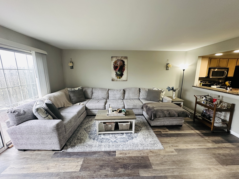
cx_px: 120
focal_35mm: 14
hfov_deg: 102.1
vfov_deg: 85.7
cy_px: 90
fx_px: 97
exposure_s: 1/60
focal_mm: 2.22
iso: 320
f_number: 2.2
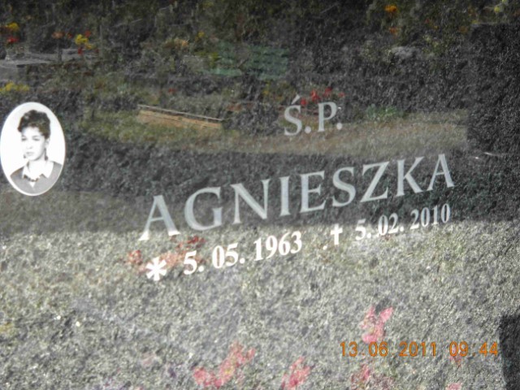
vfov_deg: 22.6
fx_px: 976
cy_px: 195
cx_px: 260
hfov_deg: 29.8
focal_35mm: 65
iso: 64
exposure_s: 1/74
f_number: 4
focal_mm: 10.84
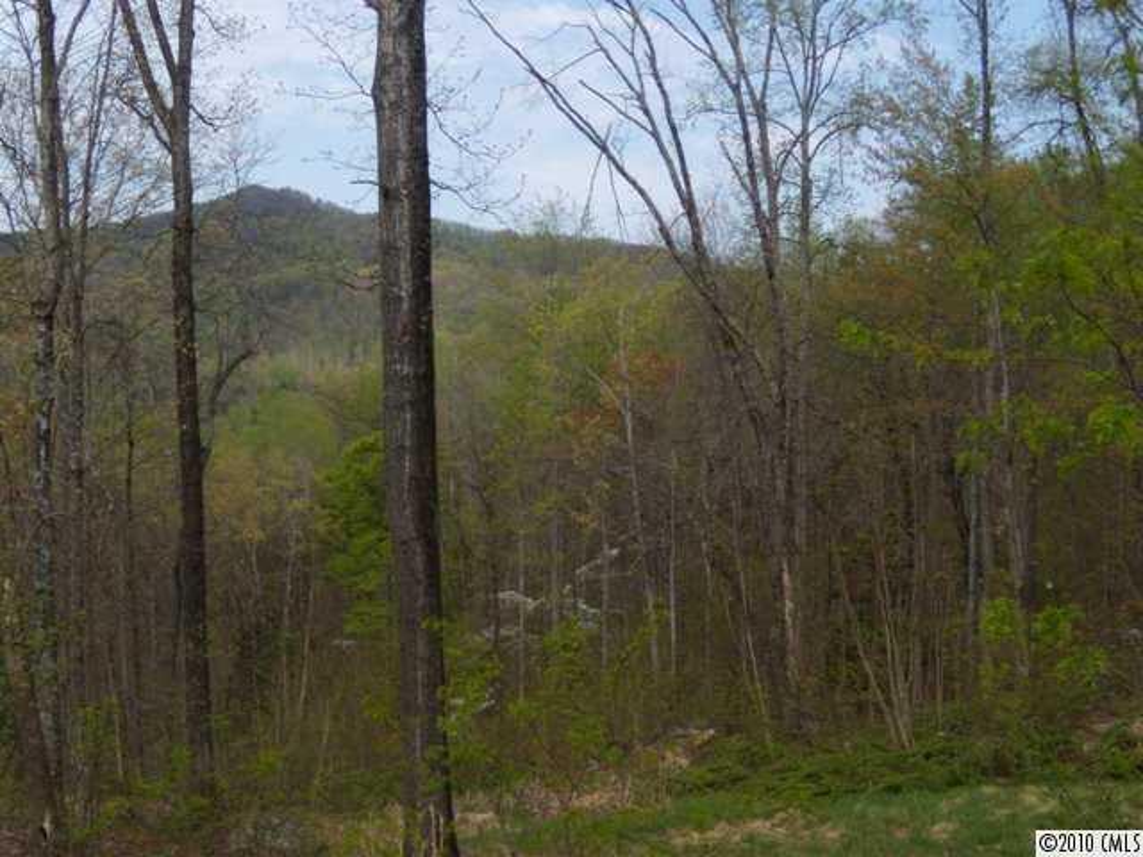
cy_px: 428
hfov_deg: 51.4
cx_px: 572
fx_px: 1189
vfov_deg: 39.7
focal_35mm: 36
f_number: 3.6
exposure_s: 1/640
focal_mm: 6.4
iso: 80
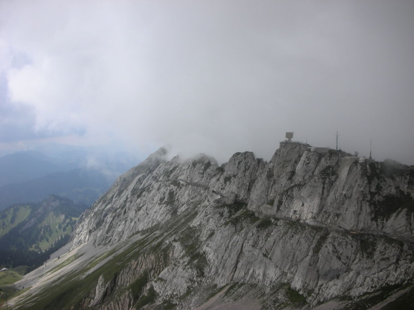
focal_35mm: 35
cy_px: 155
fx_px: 419
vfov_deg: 40.7
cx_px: 207
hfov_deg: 52.6
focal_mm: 5.8
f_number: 8.5
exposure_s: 1/99
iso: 50
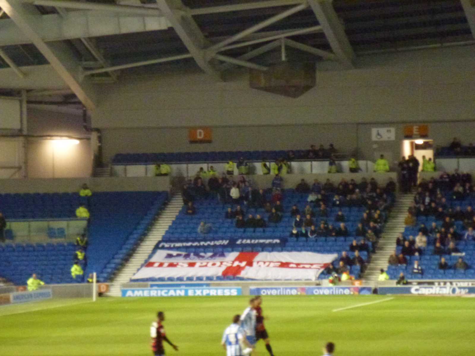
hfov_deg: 10.0
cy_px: 178
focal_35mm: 197
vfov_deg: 7.5
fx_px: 2703
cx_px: 238
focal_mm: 35.2
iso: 1600
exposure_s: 1/40
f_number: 5.5
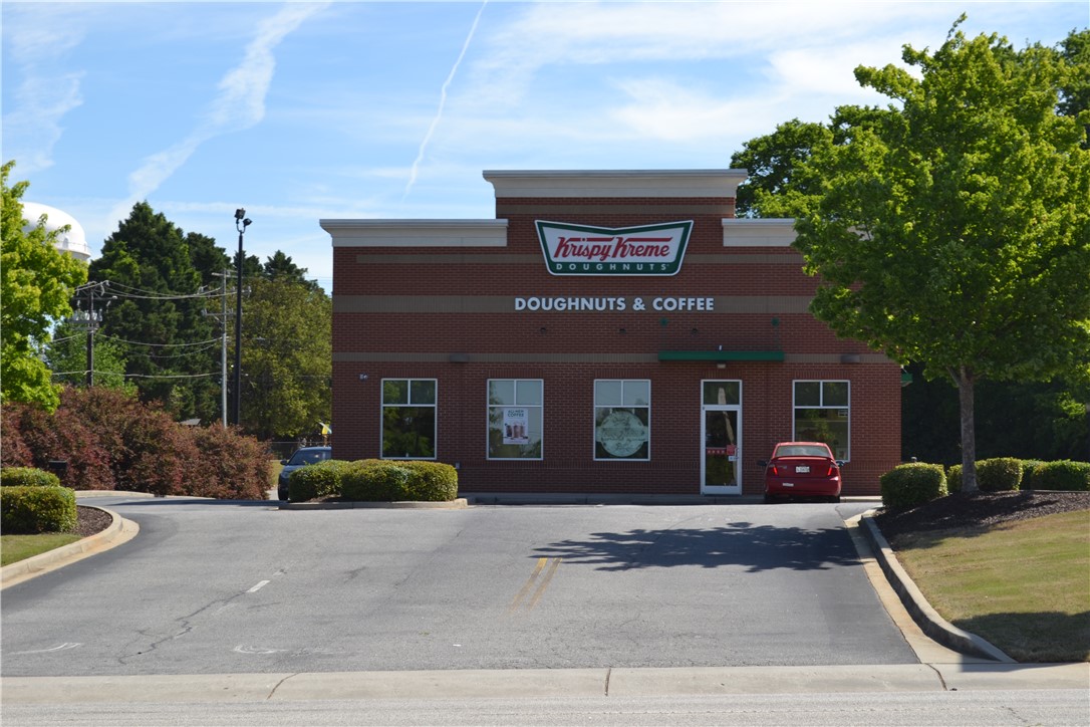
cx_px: 545
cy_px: 364
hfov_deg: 24.6
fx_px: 2498
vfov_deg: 16.6
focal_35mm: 82
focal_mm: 55
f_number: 8
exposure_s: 1/200
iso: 100
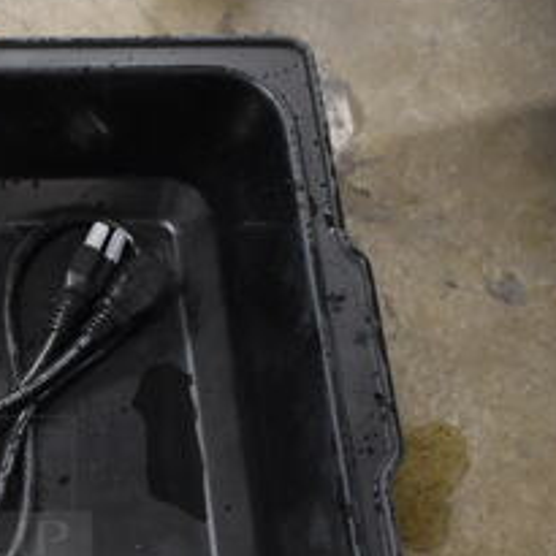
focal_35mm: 76
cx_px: -209
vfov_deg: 22.5
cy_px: 426
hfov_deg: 20.4
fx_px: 1381
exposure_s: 1/30
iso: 1800
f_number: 3.5
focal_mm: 20
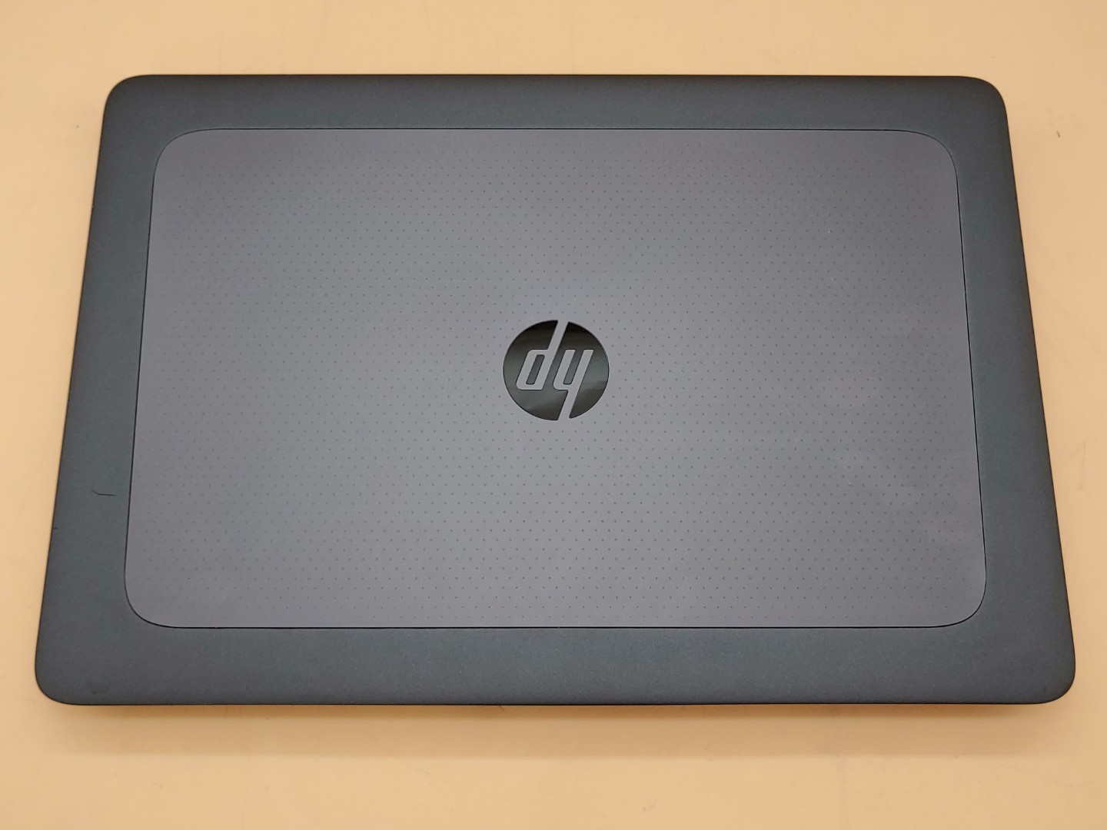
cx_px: 554
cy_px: 415
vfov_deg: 42.9
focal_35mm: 33
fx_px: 1055
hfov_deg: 55.4
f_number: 1.8
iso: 50
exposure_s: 1/96
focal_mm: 4.36
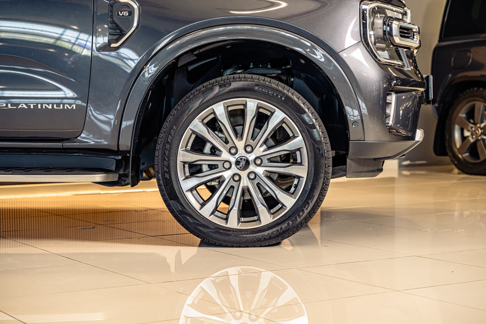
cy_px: 162
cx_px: 243
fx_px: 1012
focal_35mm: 75
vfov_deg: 18.2
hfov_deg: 27.0
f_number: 4
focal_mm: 75
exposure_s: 1/200
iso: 500
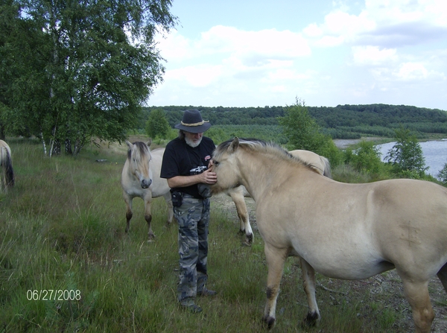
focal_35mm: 36
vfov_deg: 39.5
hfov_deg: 51.5
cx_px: 224
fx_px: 464
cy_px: 166
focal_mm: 6
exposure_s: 1/359
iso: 100
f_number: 4.7
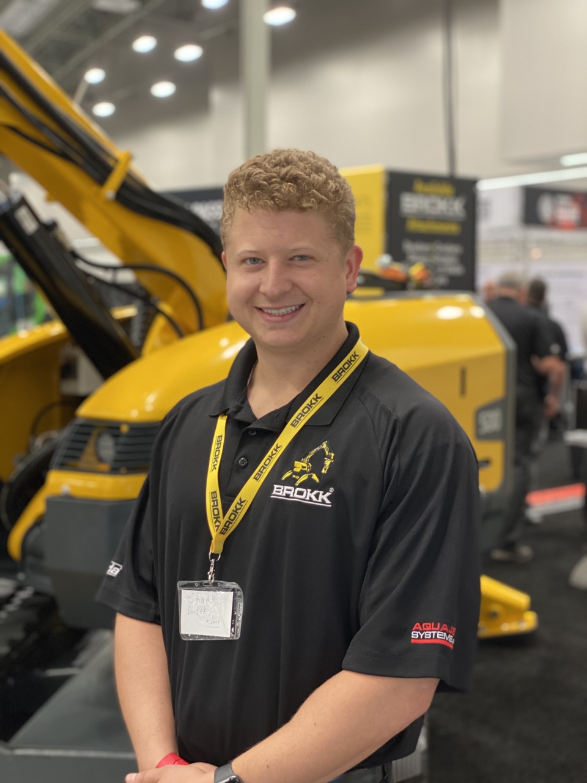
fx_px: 1176
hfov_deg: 28.0
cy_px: 392
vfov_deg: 36.8
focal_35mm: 52
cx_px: 294
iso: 160
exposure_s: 1/40
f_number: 2
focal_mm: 6
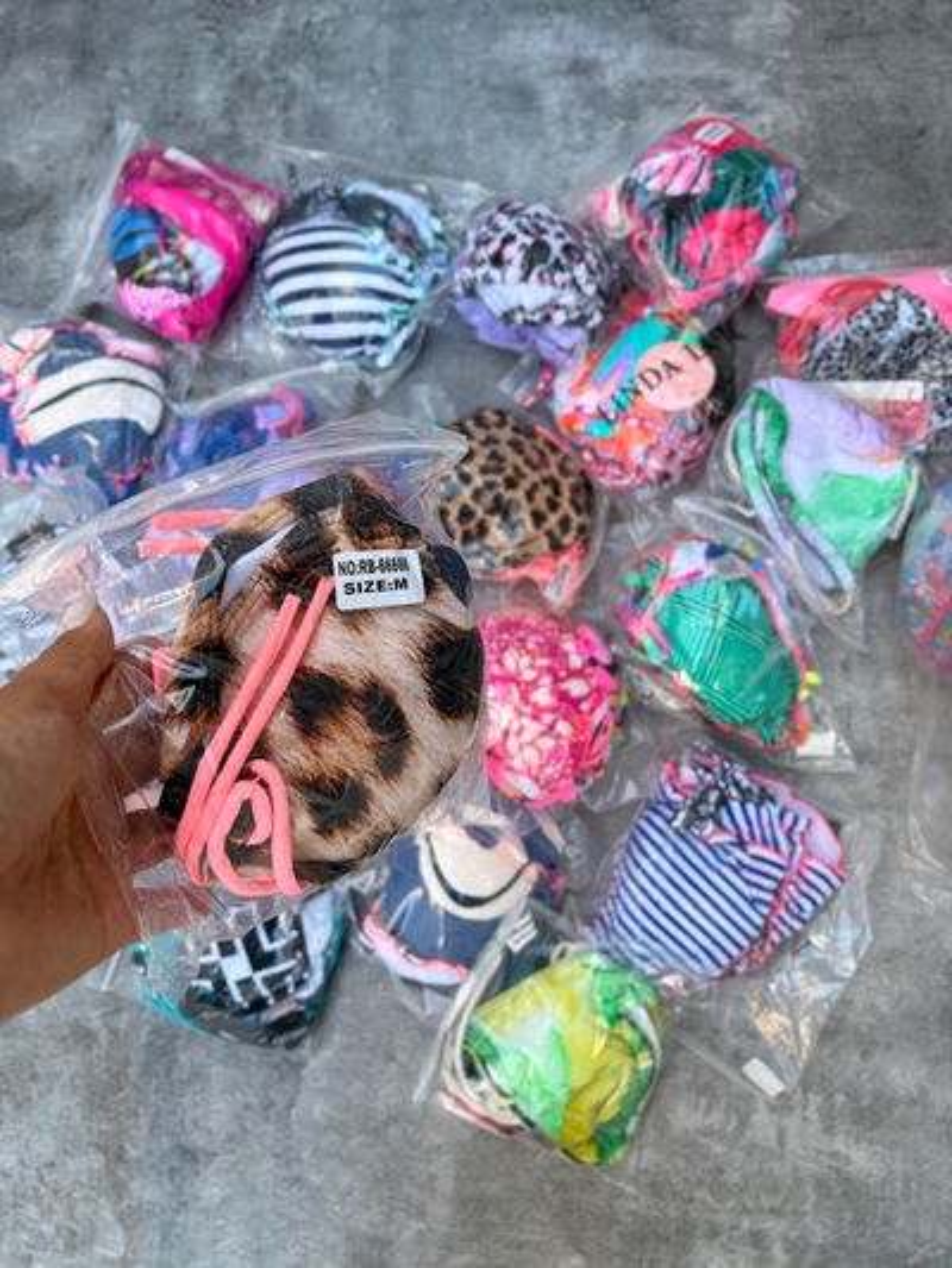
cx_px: 476
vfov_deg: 67.3
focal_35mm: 26
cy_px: 634
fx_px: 953
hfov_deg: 53.1
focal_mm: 5.96
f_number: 1.6
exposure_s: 1/121
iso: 40
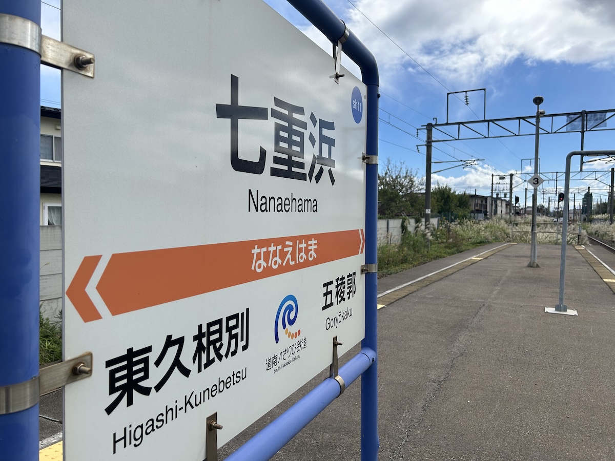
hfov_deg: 67.3
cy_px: 230
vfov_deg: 53.1
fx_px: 462
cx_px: 308
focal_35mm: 26
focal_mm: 5.7
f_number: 1.5
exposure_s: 1/4630
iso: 50
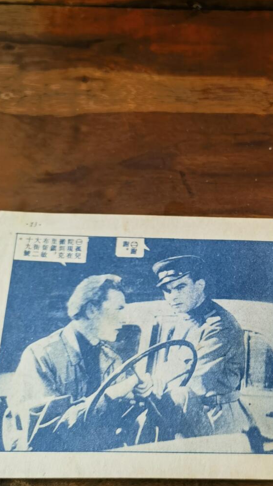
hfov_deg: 21.9
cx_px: 263
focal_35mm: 53
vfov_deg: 39.2
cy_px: 233
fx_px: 682
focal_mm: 6.67
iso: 200
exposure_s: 1/120
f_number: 1.9
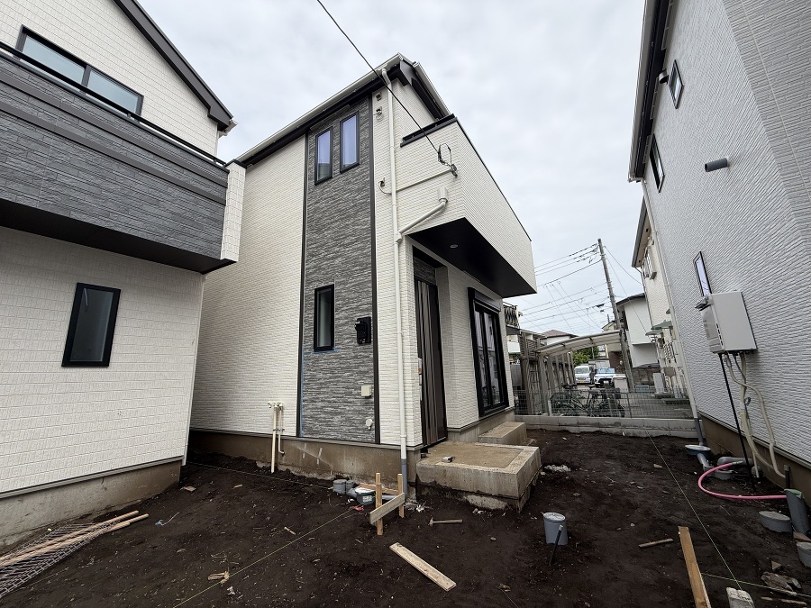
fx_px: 328
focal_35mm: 14
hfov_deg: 102.1
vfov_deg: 85.7
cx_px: 406
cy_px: 304
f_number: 2.2
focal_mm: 2.22
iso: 20
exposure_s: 1/770
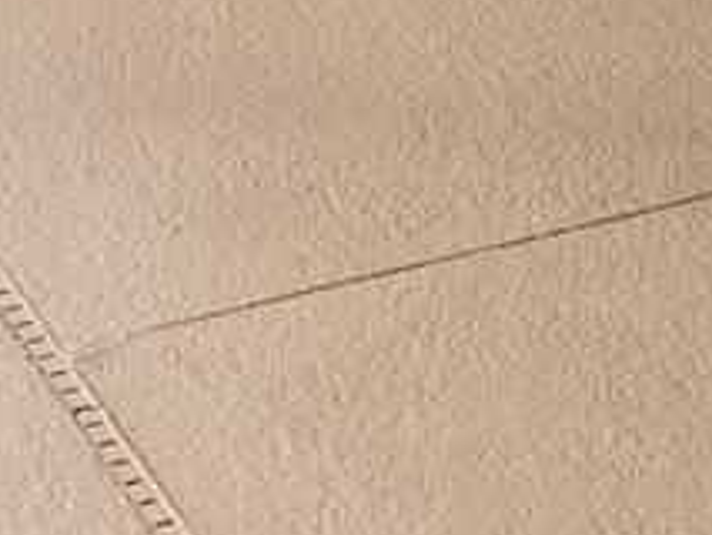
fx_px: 2573
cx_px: 104
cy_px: -642
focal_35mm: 125
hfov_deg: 15.6
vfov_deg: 10.6
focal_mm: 4.25
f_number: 1.7
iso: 50
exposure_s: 1/228
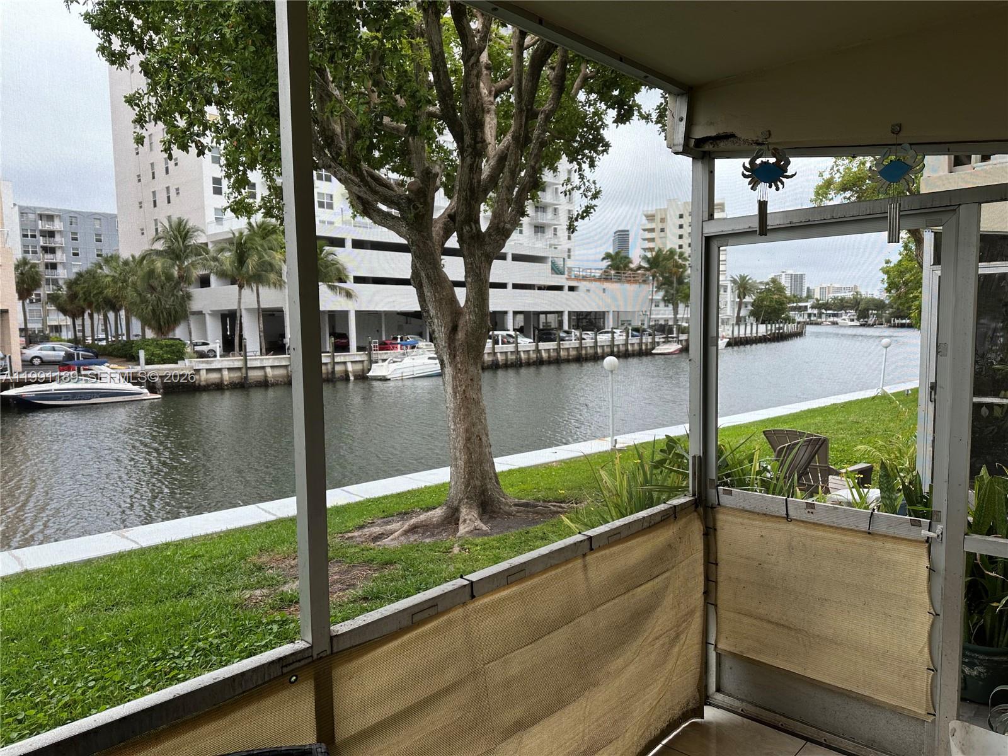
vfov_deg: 56.8
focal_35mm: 24
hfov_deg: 71.6
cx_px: 504
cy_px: 378
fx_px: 699
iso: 80
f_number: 1.8
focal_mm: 6.9
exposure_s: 1/269
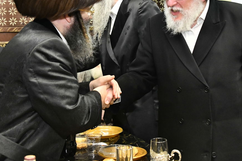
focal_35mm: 72
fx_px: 484
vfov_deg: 18.8
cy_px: 36
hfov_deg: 28.1
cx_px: 128
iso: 3200
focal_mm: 45
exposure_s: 1/100
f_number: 5.6
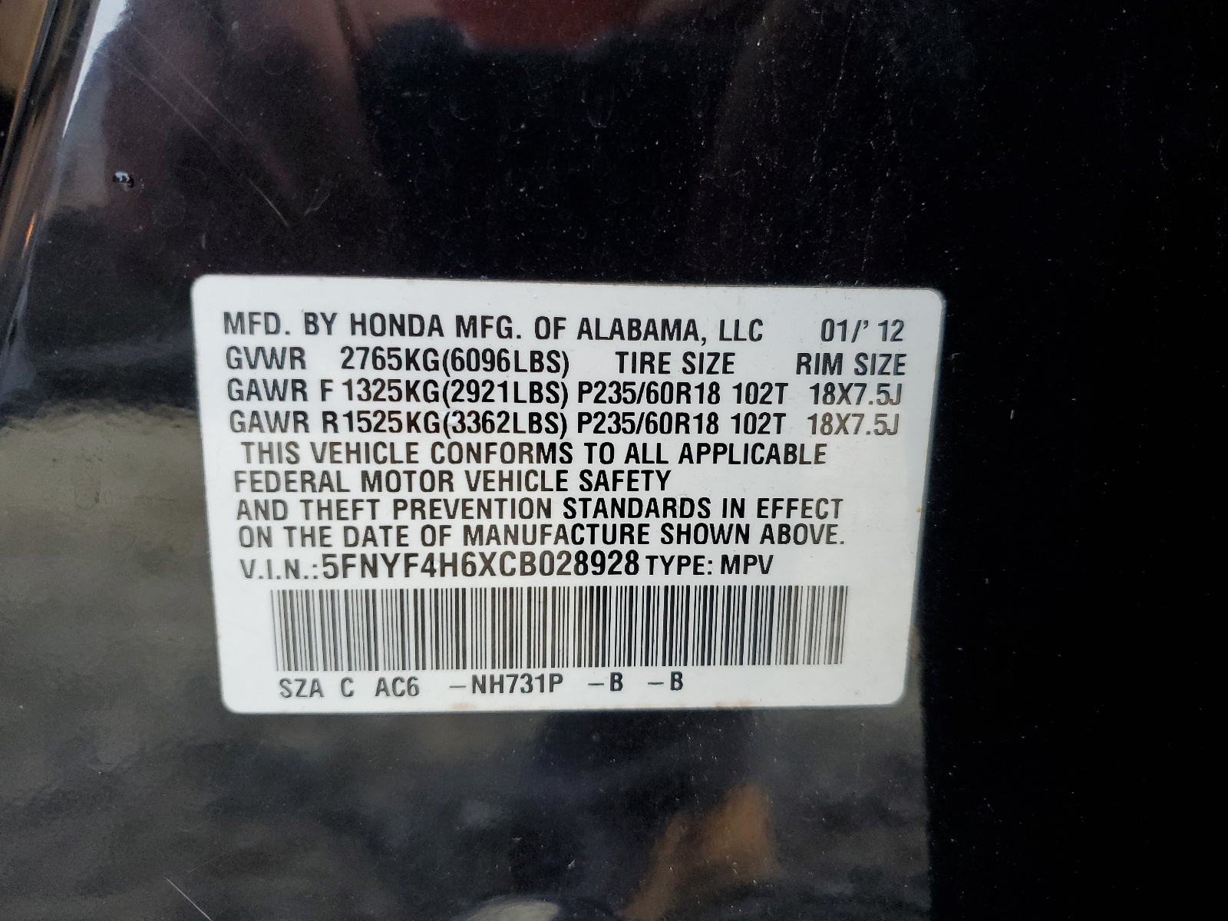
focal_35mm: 26
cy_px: 460
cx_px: 614
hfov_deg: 67.3
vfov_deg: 53.1
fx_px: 922
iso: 94
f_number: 1.5
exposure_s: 1/120
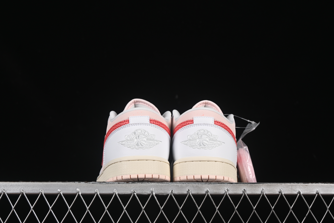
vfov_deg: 18.2
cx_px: 167
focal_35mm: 75
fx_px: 696
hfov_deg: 27.0
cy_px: 112
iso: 160
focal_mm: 50
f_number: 8
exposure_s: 1/80
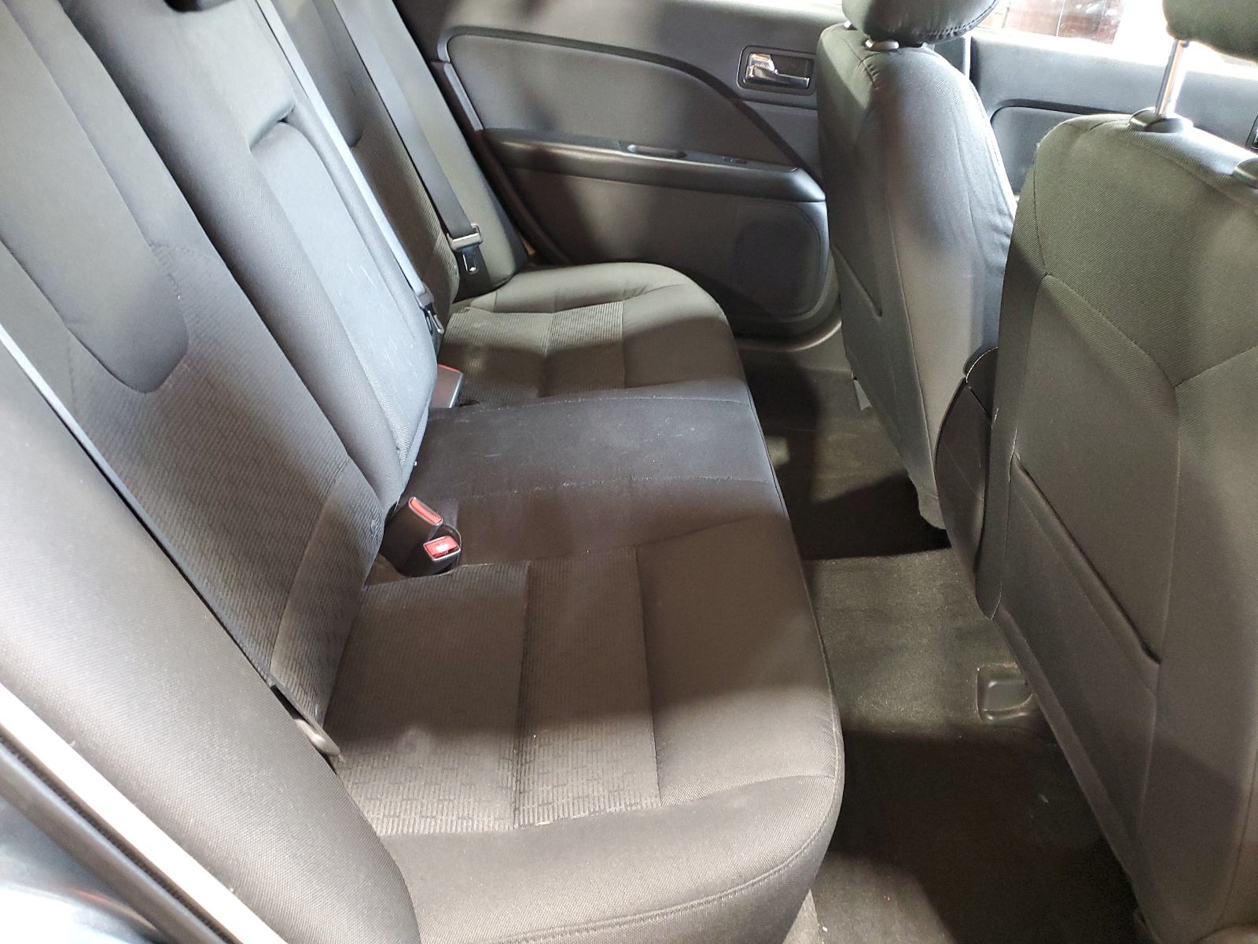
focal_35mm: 26
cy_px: 472
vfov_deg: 53.1
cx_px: 629
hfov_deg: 67.3
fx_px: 945
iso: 293
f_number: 1.5
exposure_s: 1/20
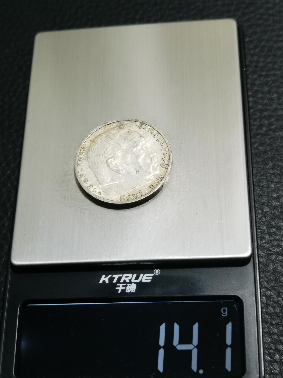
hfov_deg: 26.1
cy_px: 189
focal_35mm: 56
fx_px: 610
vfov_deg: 34.3
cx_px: 142
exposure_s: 1/100
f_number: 1.9
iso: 125
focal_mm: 6.67
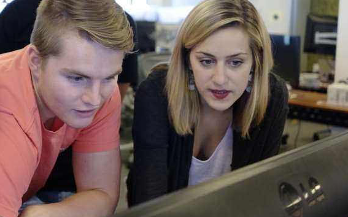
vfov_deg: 20.1
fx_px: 607
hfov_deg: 31.6
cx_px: 98
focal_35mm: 64
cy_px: 49
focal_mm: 27
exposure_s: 1/125
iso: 1250
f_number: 2.8
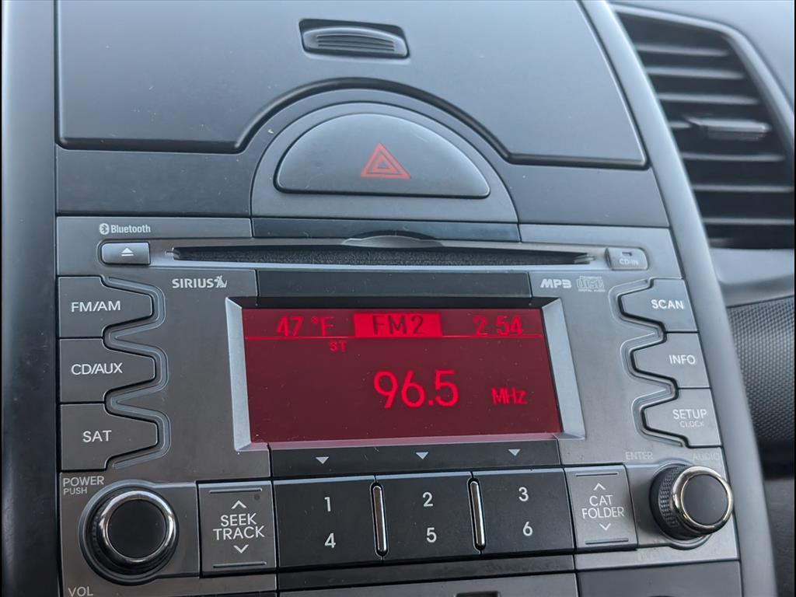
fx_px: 1127
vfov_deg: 29.7
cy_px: 298
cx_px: 398
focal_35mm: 49
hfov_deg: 38.9
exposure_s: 1/769
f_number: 1.68
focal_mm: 6.9
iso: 430
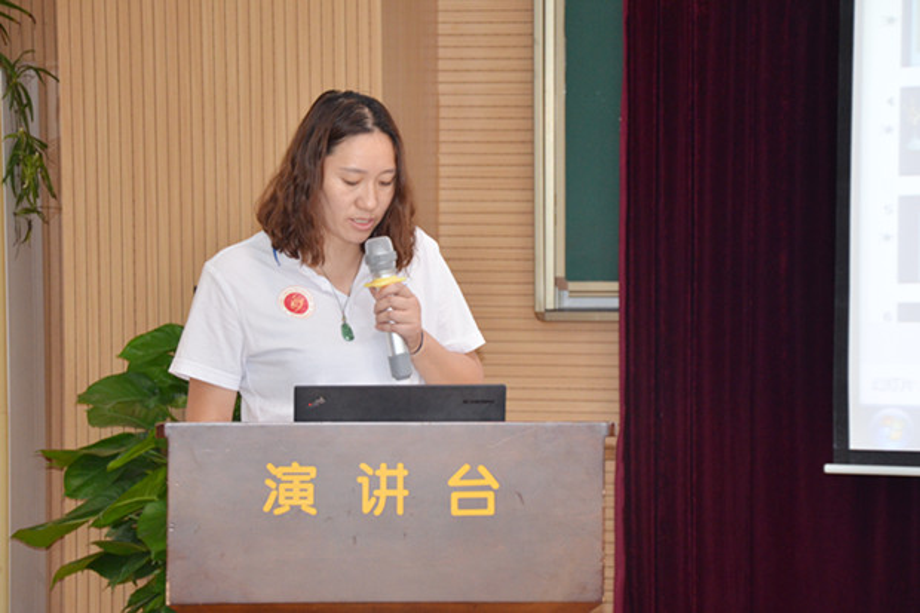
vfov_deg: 10.2
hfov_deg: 15.2
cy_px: 306
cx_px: 460
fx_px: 3449
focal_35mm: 135
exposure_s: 1/60
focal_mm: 90
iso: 1000
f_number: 5.6
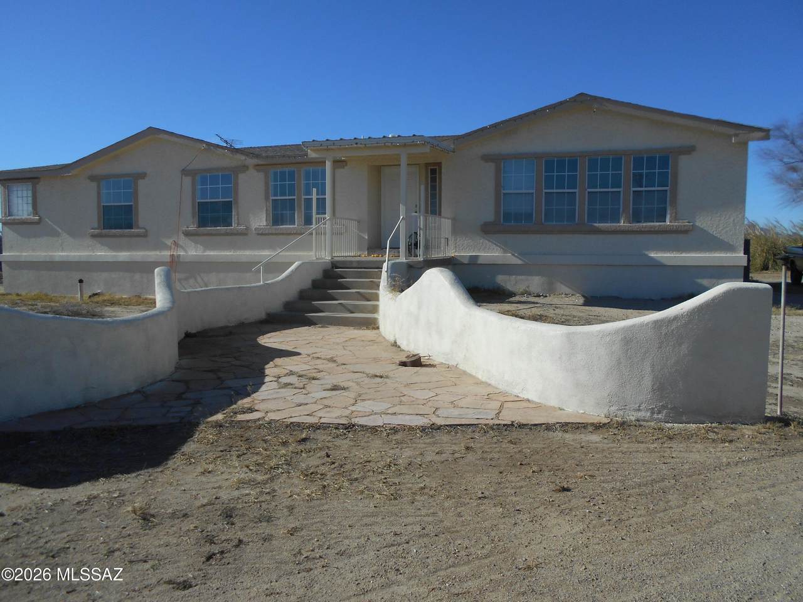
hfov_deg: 67.3
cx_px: 402
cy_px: 301
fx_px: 603
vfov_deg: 53.1
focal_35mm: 26
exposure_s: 1/1600
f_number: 3.2
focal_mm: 4.6
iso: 80
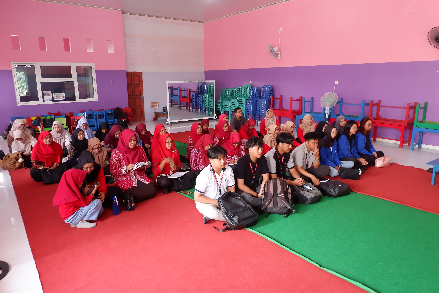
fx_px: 293
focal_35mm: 24
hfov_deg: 73.7
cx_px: 220
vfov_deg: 53.1
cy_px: 146
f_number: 4
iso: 1000
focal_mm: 16
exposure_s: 1/34
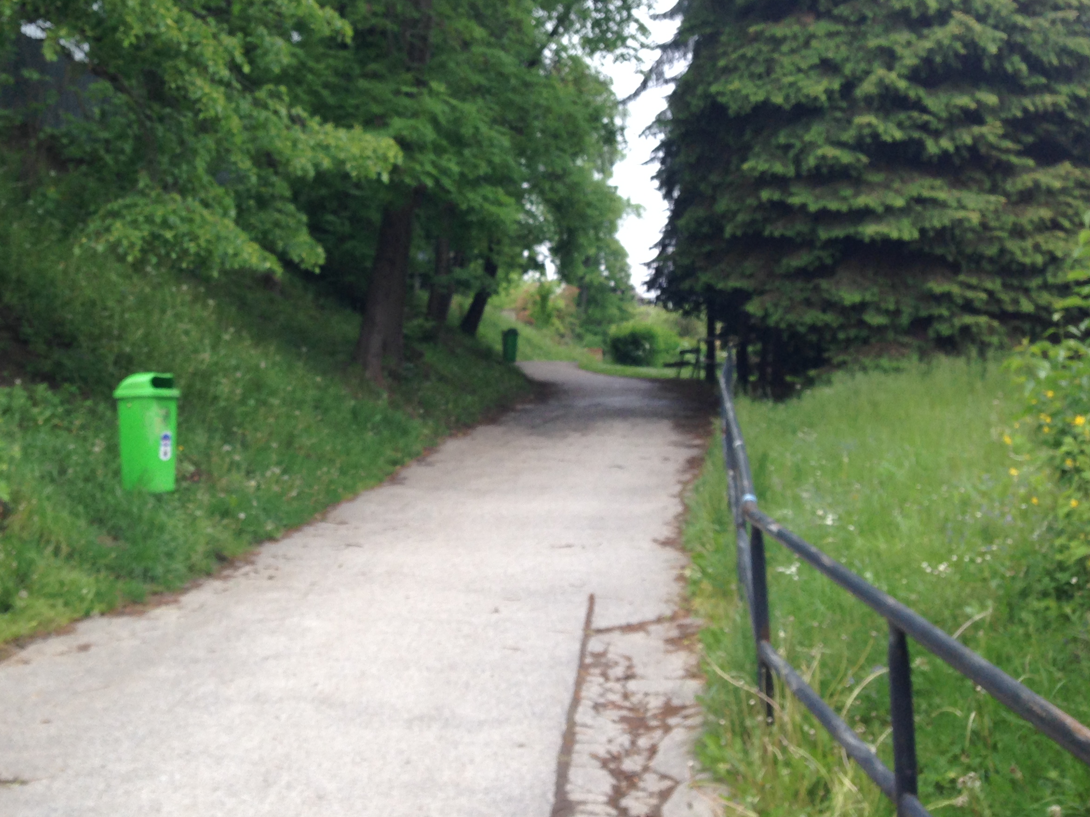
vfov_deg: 31.4
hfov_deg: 40.9
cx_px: 406
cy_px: 304
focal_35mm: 46
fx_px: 1448
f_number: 2.4
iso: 50
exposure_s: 1/354
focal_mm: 4.12
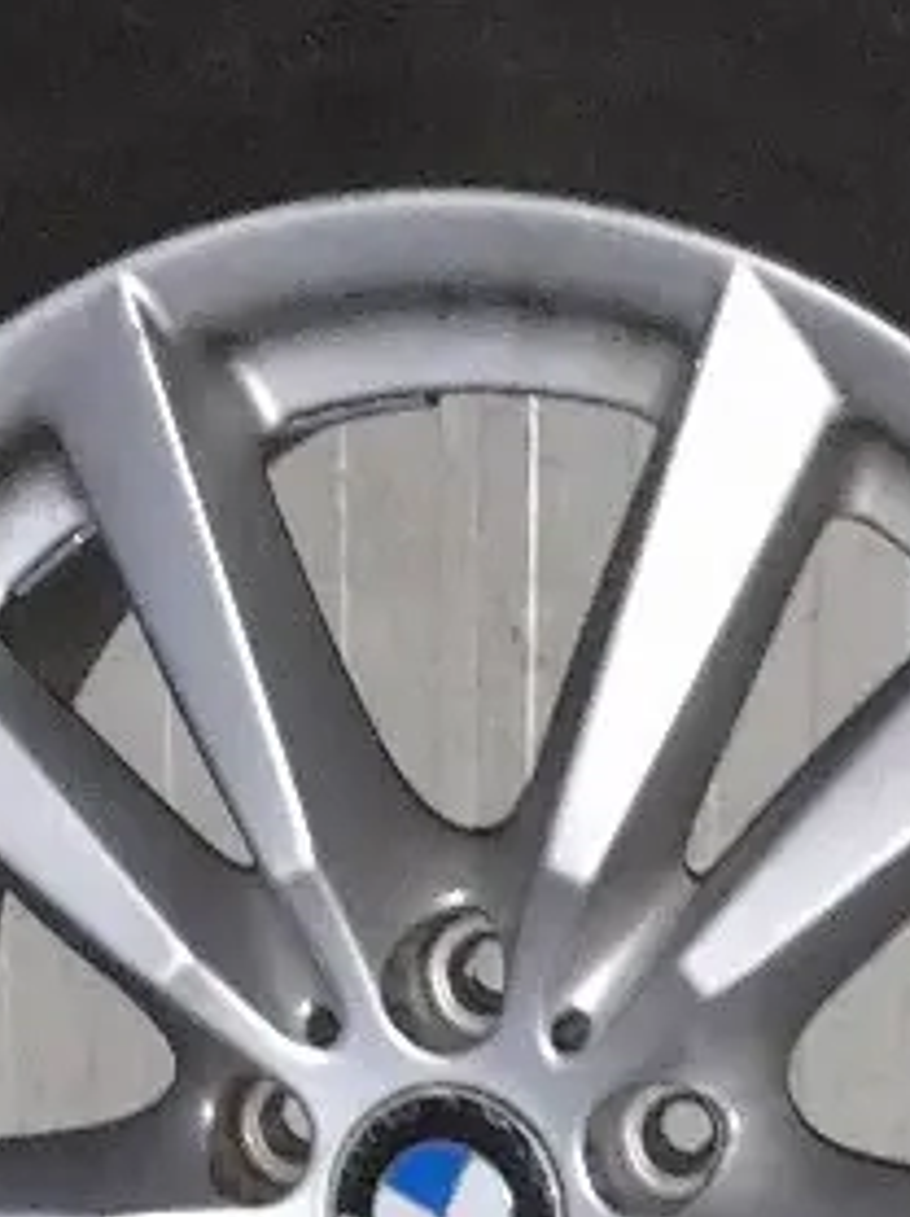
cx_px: 451
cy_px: 2563
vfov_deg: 13.6
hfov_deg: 12.3
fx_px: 4213
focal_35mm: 120
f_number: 2
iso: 500
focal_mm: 4.6
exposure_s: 1/33
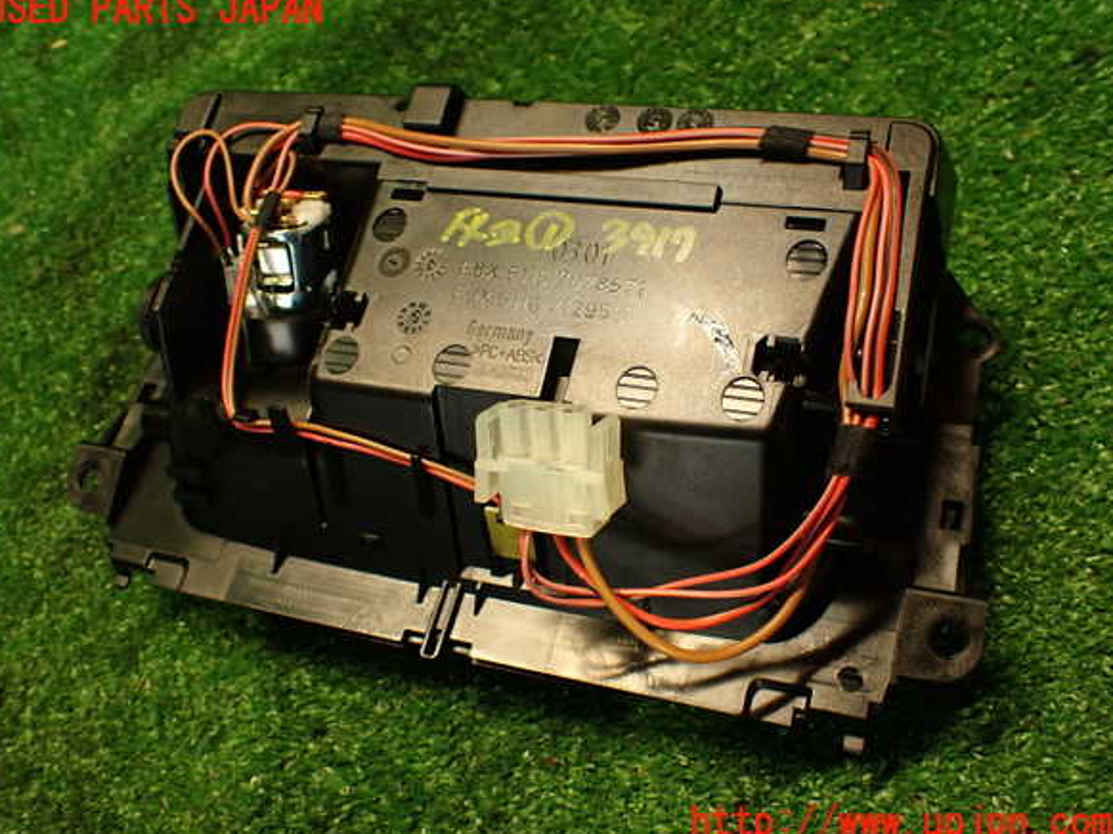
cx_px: 549
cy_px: 417
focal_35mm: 33
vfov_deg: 42.9
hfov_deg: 55.4
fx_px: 1061
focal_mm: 5.79
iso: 320
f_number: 2.4
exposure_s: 1/30
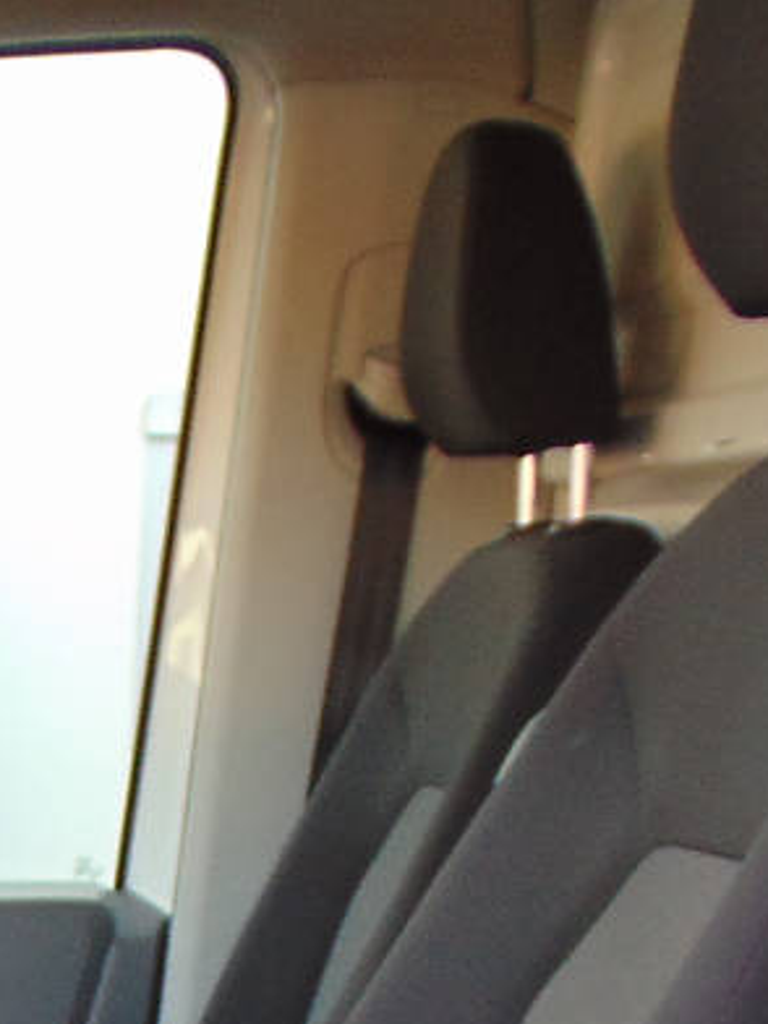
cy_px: 1356
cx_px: -282
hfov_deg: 13.8
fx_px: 3017
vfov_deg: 17.9
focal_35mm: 102
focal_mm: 4.5
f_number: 3
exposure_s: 1/40
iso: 80
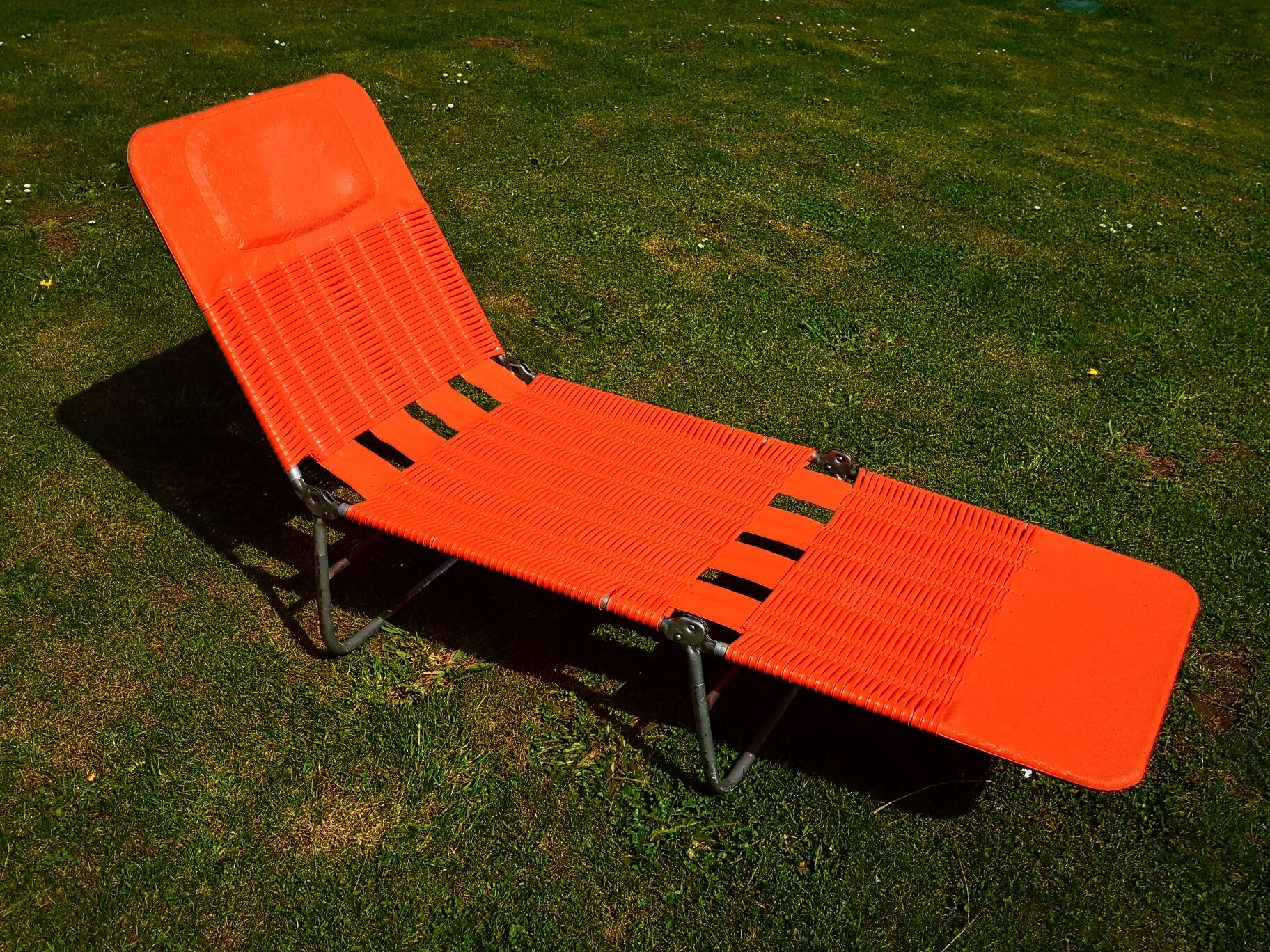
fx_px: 1357
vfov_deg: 38.7
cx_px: 635
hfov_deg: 50.1
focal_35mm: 37
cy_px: 476
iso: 50
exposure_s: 1/3257
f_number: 1.8
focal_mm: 3.95
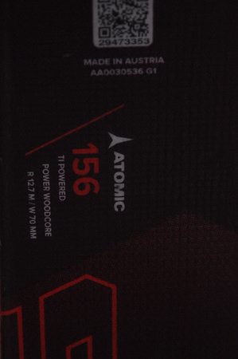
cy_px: 180
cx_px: 119
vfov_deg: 13.1
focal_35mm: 158
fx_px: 1565
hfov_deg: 8.7
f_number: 9.5
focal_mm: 105
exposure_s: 1/125
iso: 3200
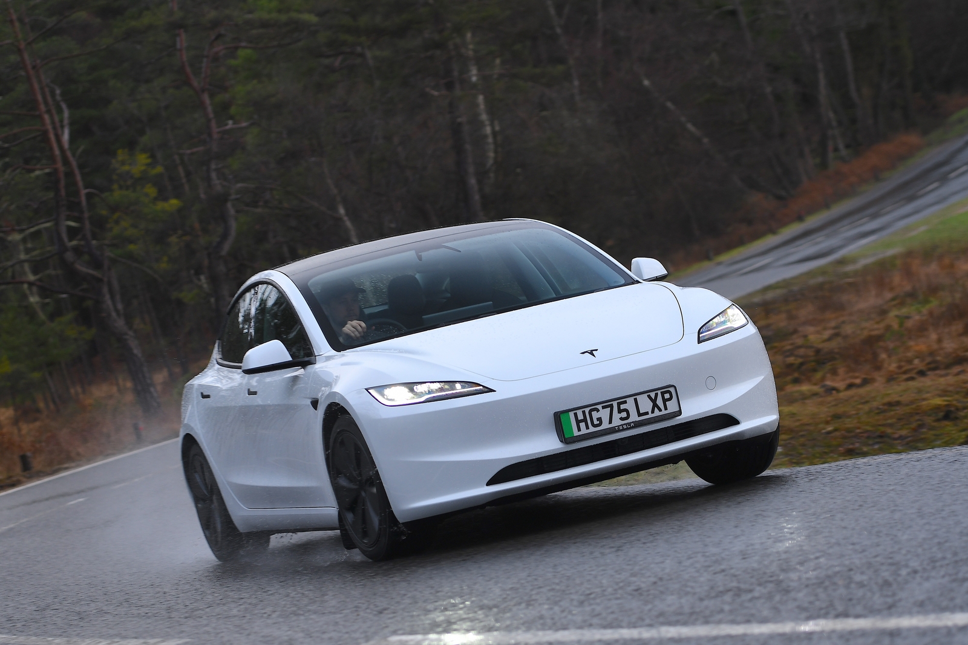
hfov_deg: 18.2
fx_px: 3025
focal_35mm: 112
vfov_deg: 12.2
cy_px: 322
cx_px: 484
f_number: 3.2
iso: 320
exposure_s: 1/400
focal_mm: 75
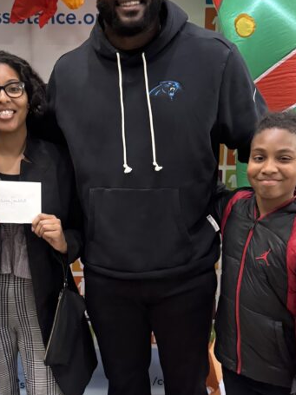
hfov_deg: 27.0
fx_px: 616
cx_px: 115
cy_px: 254
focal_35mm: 54
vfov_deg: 35.3
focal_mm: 6.76
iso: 800
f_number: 1.78
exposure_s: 1/40
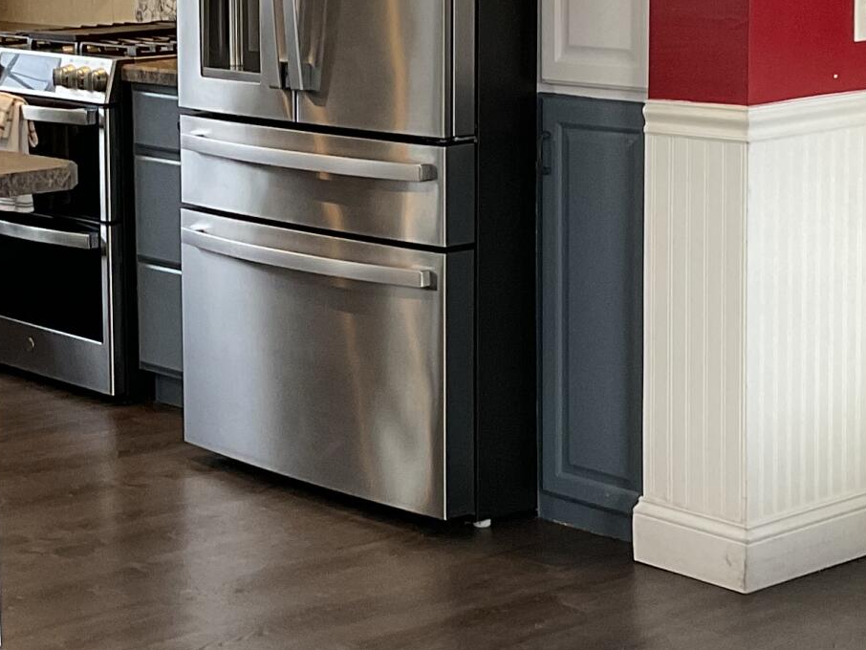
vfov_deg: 15.4
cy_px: 186
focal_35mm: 96
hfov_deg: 20.2
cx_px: 157
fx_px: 2402
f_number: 1.8
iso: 50
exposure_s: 1/60
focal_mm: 3
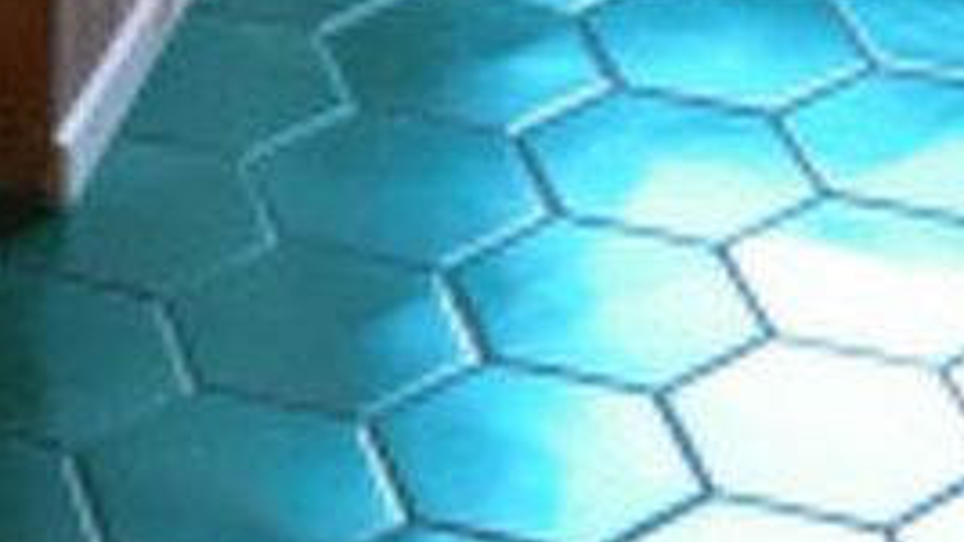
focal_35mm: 209
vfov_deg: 5.4
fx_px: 5341
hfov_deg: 10.2
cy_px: -1207
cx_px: -11
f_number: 2
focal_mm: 4.6
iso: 500
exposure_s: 1/25
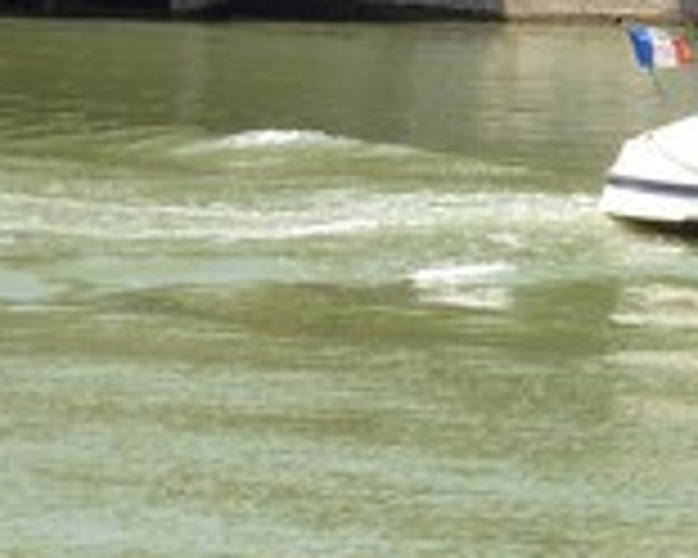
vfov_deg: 5.0
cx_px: 2015
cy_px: -310
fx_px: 6404
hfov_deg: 5.8
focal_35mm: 310
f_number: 10
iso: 200
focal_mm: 32
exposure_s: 1/200
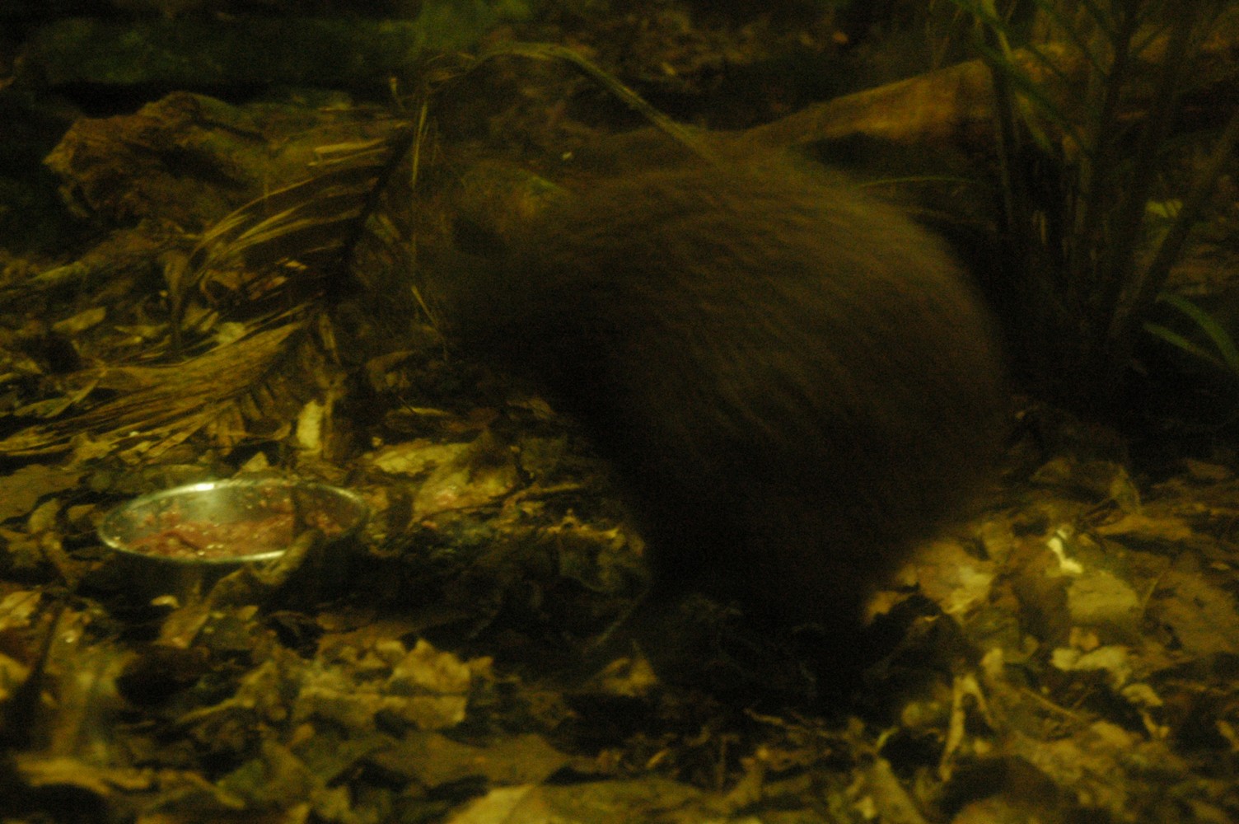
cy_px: 412
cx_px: 620
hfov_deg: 33.4
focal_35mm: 60
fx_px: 2063
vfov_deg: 22.6
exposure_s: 1
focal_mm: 40
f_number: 5.6
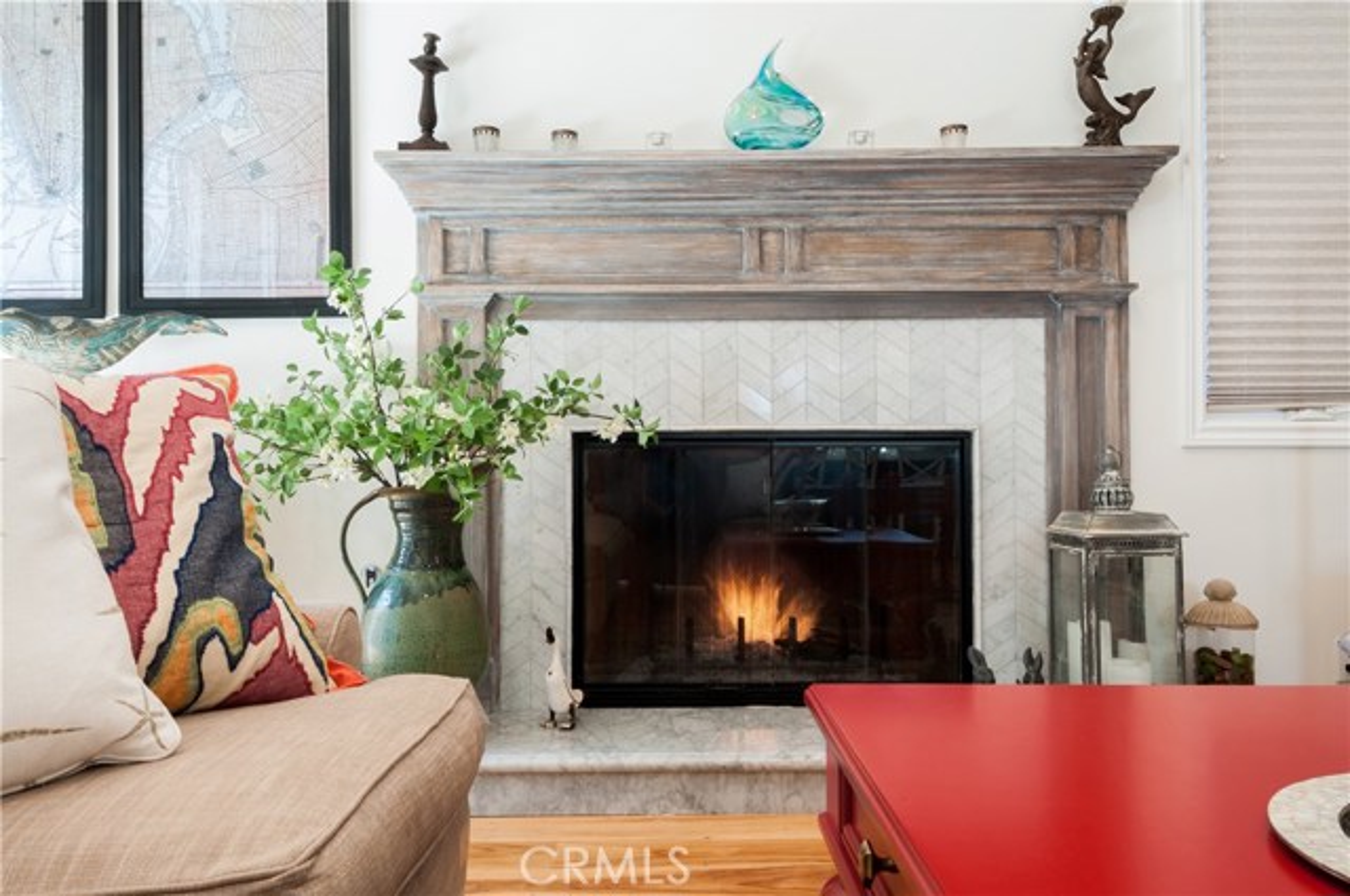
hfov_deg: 67.4
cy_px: 448
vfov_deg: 47.8
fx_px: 1011
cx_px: 675
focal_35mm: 27
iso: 200
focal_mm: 18
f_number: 16
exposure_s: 2.5
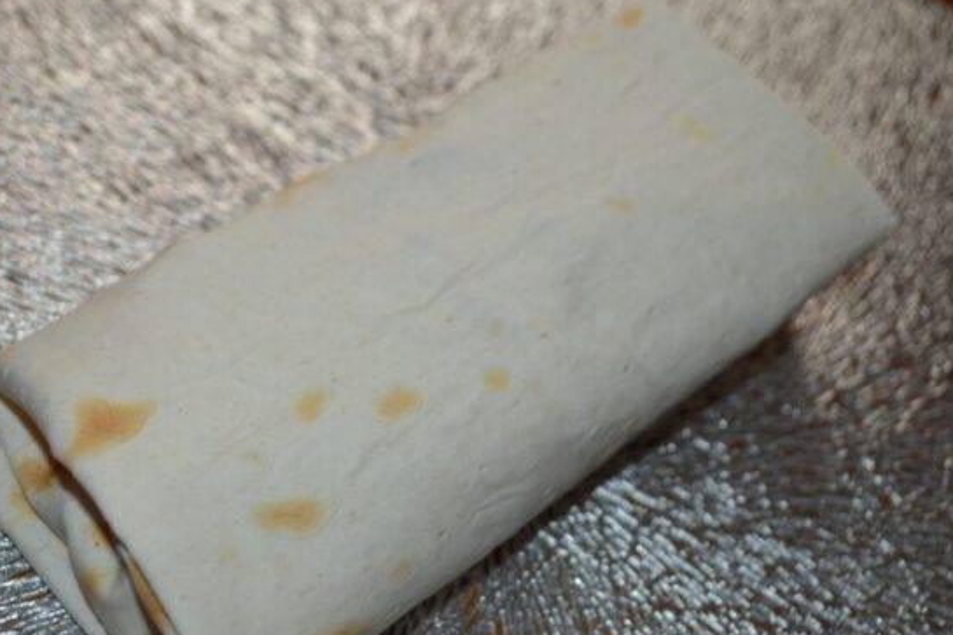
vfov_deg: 25.0
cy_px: 389
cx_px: 397
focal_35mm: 54
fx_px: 1429
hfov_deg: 36.8
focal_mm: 28
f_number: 4.5
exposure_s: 1/60
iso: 360
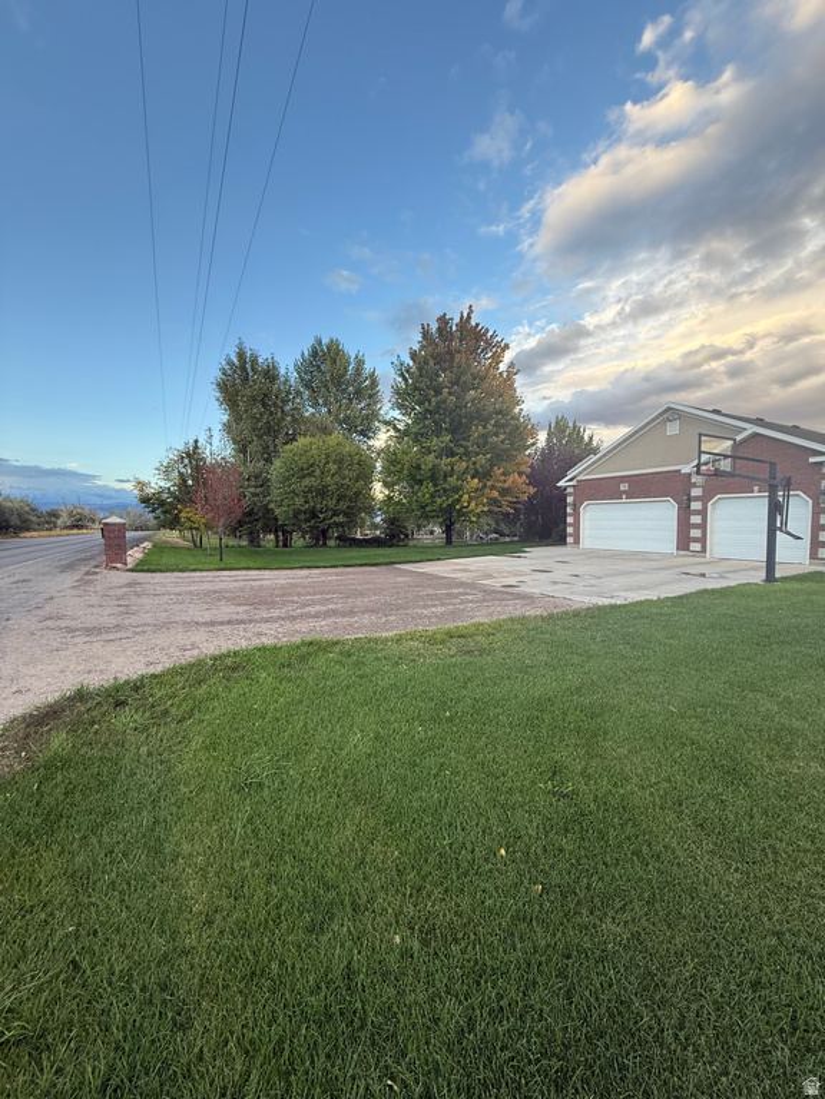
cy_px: 550
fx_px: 445
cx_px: 412
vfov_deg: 102.1
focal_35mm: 14
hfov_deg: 85.7
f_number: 2.2
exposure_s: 1/118
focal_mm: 2.22
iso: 64
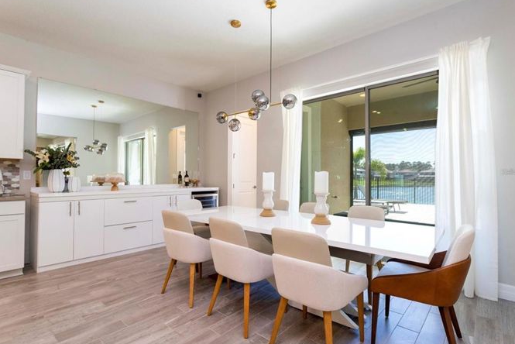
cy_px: 172
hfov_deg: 90.0
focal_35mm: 18
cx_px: 260
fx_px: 258
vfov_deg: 67.4
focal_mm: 17
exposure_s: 1/80
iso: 800
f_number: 22
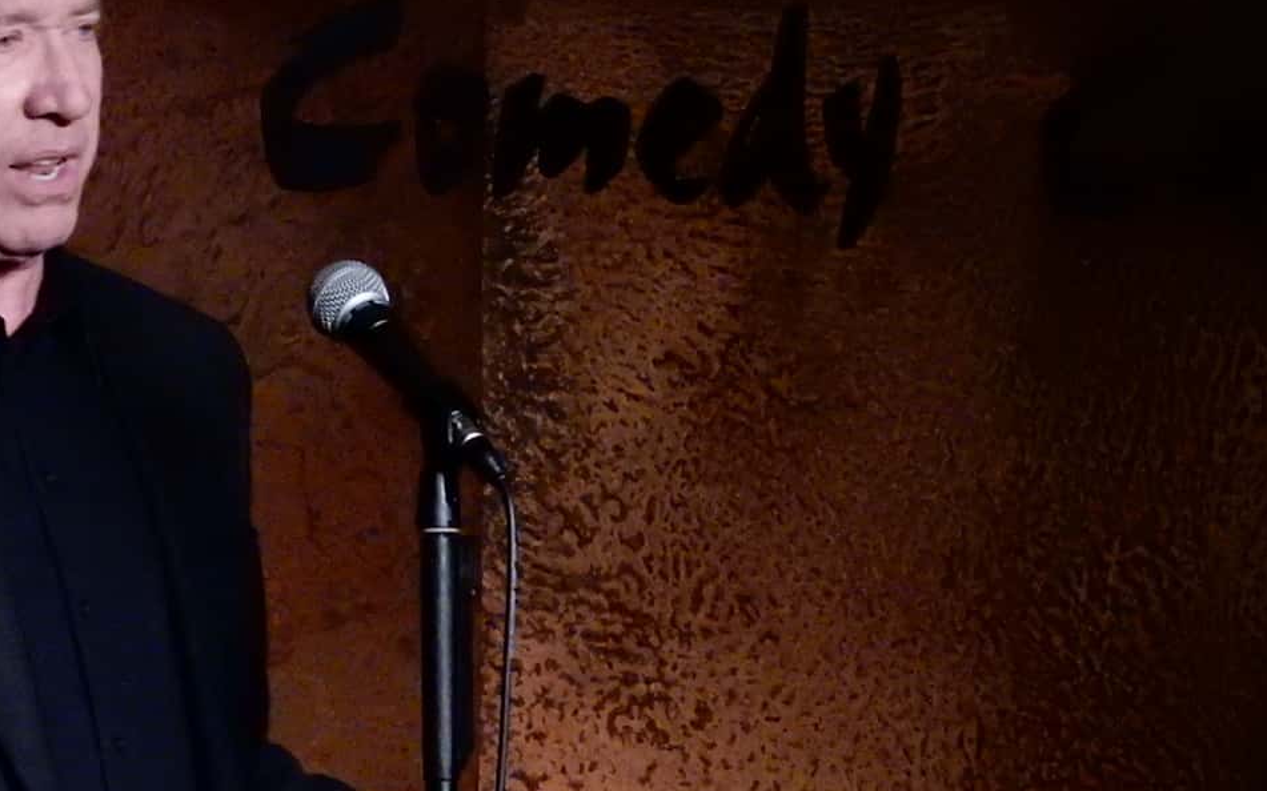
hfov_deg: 3.1
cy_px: 194
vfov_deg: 1.9
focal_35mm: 678
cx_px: 313
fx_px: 23407
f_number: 6.3
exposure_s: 1/60
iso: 1600
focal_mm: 67.8
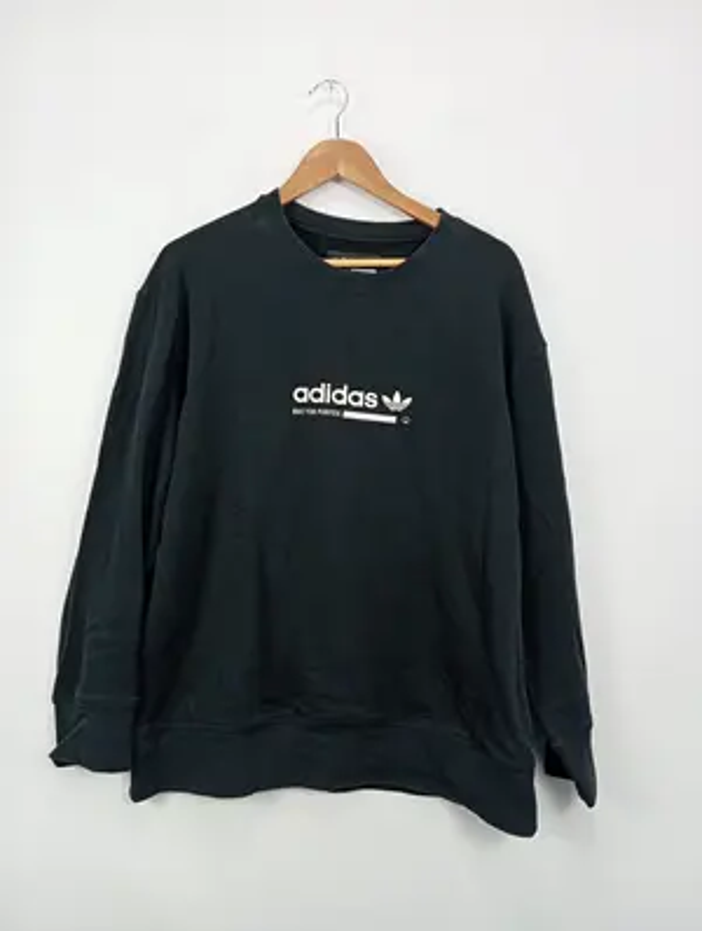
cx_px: 351
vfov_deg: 63.4
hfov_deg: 49.9
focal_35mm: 28
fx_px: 755
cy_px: 466
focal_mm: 4.22
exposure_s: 1/50
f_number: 1.8
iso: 69
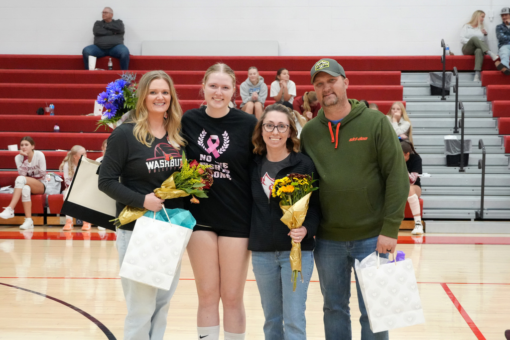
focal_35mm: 70
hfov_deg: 28.6
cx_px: 255
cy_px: 170
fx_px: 999
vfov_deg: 19.3
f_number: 5.6
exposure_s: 1/320
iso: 6400
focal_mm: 47
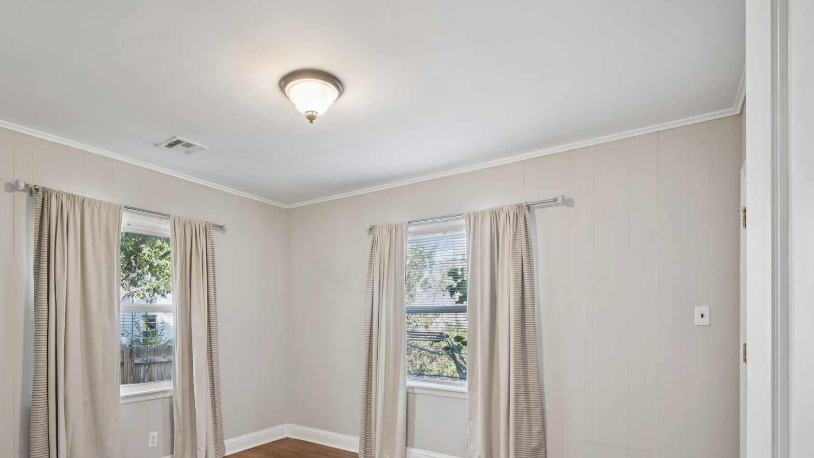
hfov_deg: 89.0
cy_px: 325
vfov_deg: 56.4
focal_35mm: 19
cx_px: 350
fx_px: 410
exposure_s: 1/20
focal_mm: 14
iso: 640
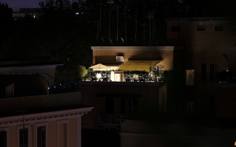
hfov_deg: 12.2
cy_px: 76
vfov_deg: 7.6
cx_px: 123
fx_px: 1106
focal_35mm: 172
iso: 100
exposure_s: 4
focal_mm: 104.9
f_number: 4.2
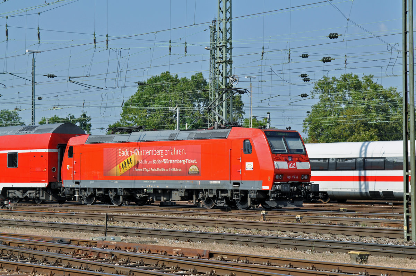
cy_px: 138
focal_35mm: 105
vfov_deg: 13.0
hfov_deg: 19.5
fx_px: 1212
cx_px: 208
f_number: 5.6
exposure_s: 1/1000
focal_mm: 70
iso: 200
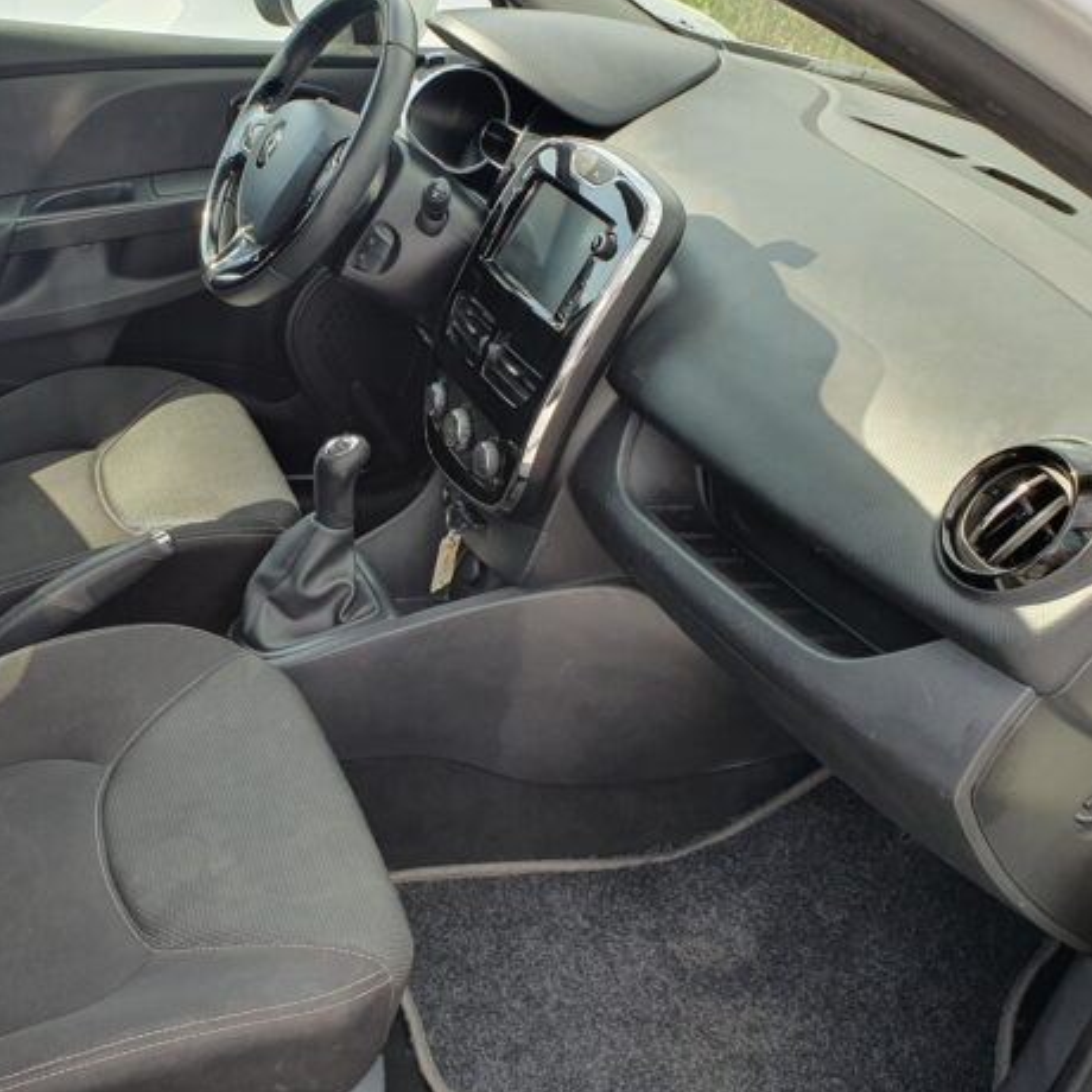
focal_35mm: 40
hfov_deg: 40.8
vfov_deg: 41.7
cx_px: 294
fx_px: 1428
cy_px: 634
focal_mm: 4.32
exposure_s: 1/212
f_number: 2.4
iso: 50
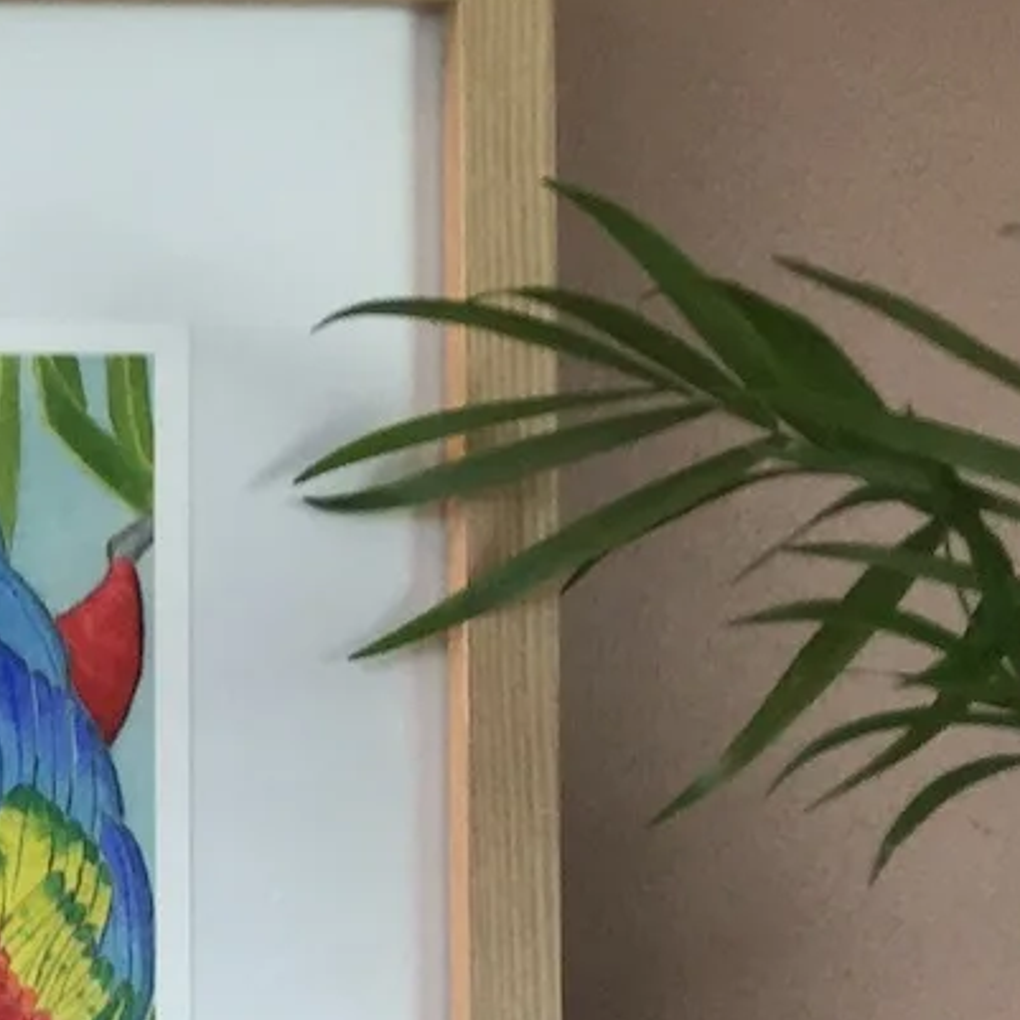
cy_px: 1386
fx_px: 4267
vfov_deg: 13.1
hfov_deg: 11.7
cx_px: -1231
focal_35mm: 128
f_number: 2.2
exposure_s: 1/50
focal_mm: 4.15
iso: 32
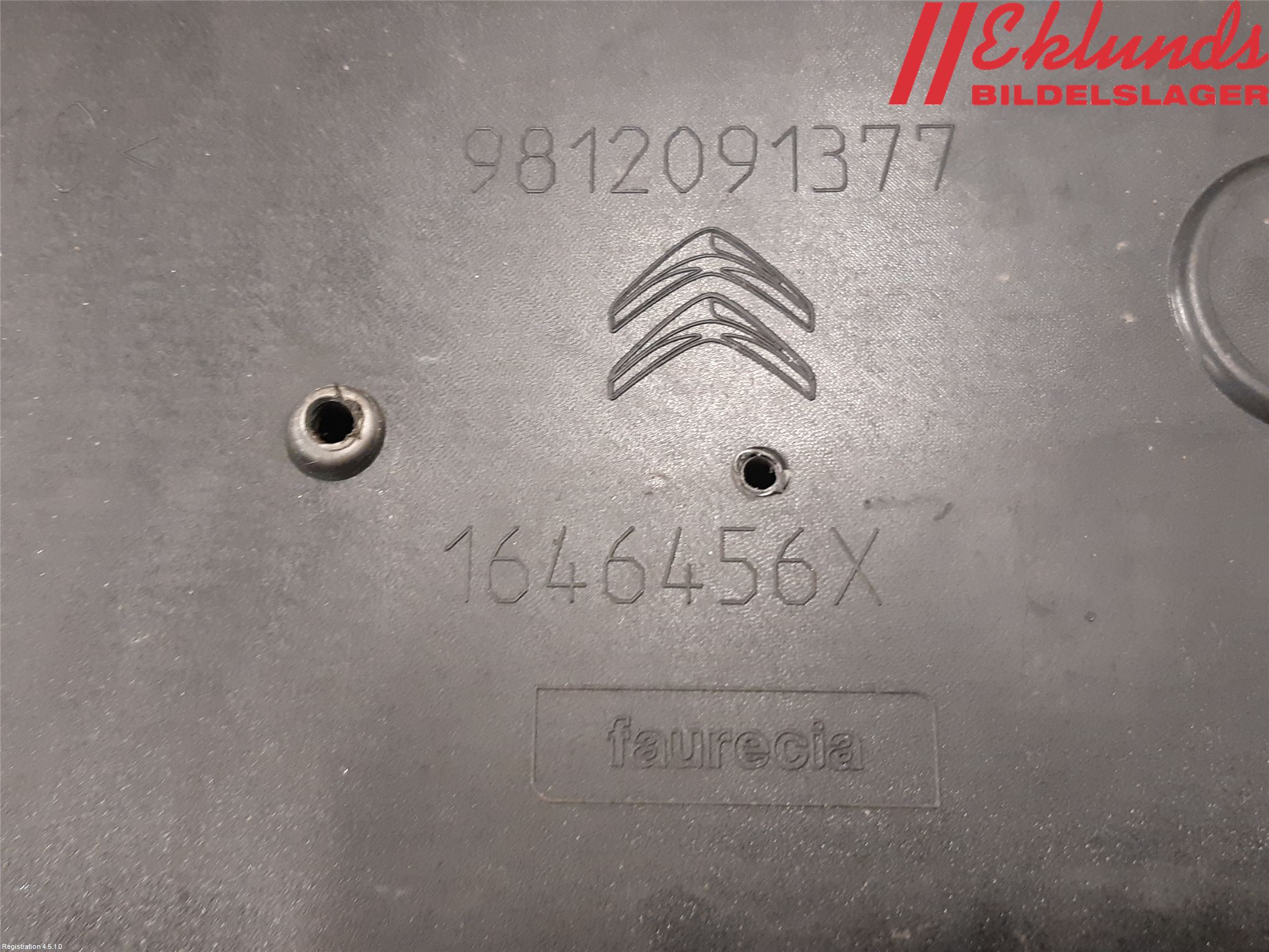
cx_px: 634
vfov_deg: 53.1
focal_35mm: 26
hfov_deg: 67.3
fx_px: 953
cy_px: 476
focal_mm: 3.93
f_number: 1.7
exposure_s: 1/33
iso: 250
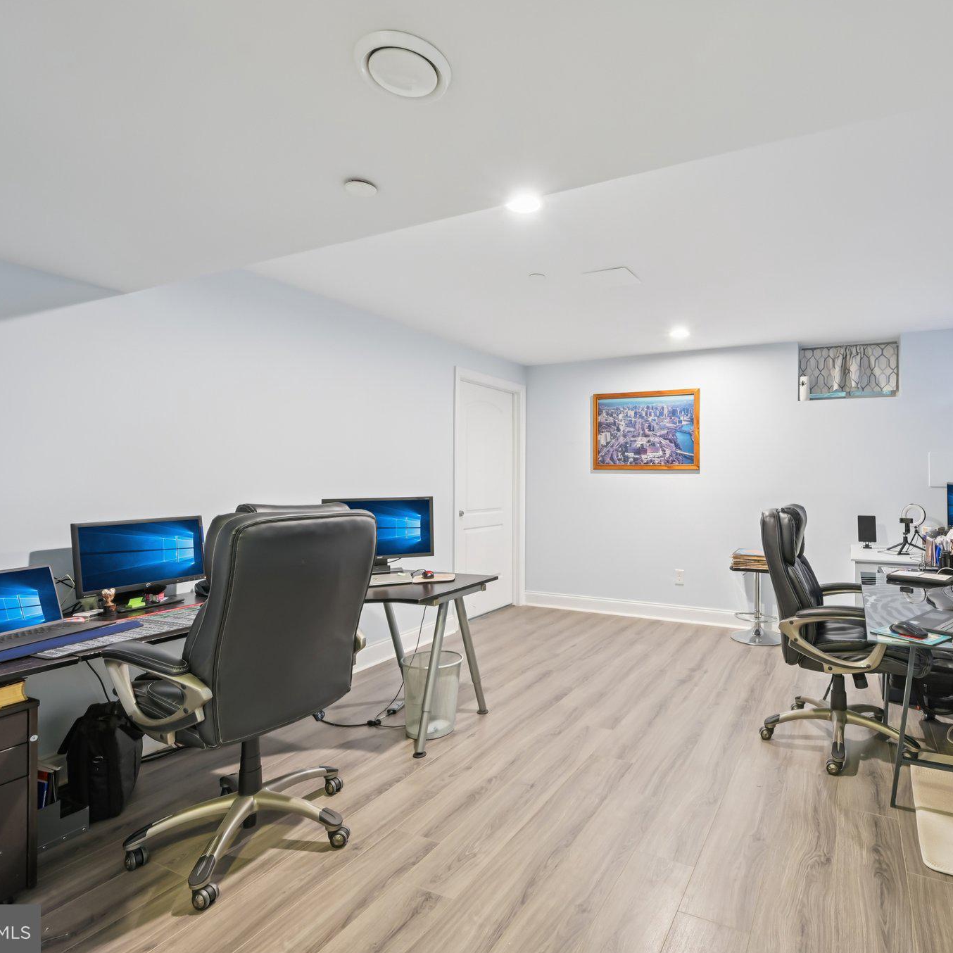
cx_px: 605
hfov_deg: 79.0
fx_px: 561
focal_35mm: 18
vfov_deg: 80.7
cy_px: 475
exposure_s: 1/1.25
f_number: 8
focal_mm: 14
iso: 400
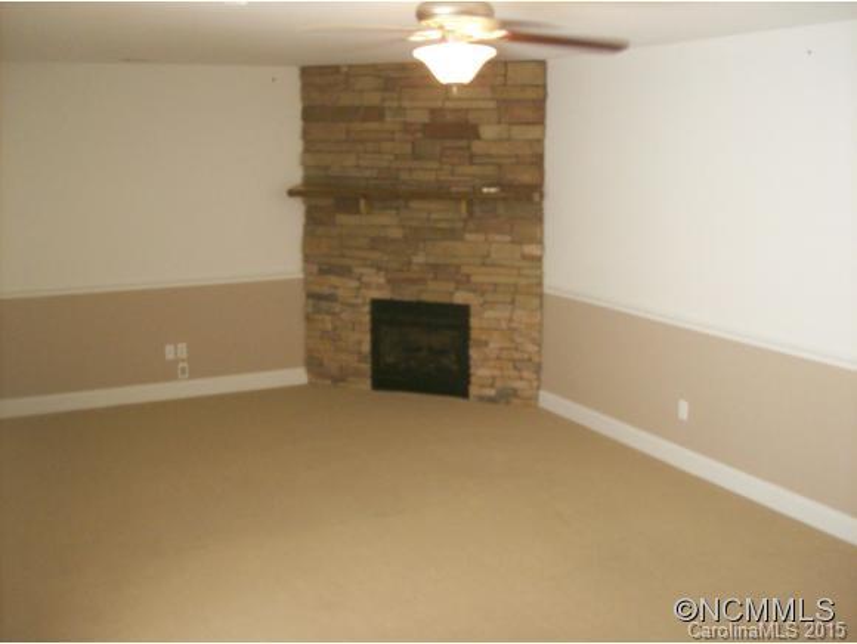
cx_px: 428
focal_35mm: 36
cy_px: 322
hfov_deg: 51.3
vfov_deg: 39.7
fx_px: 892
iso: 200
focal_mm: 6
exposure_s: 1/38.9
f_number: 2.7
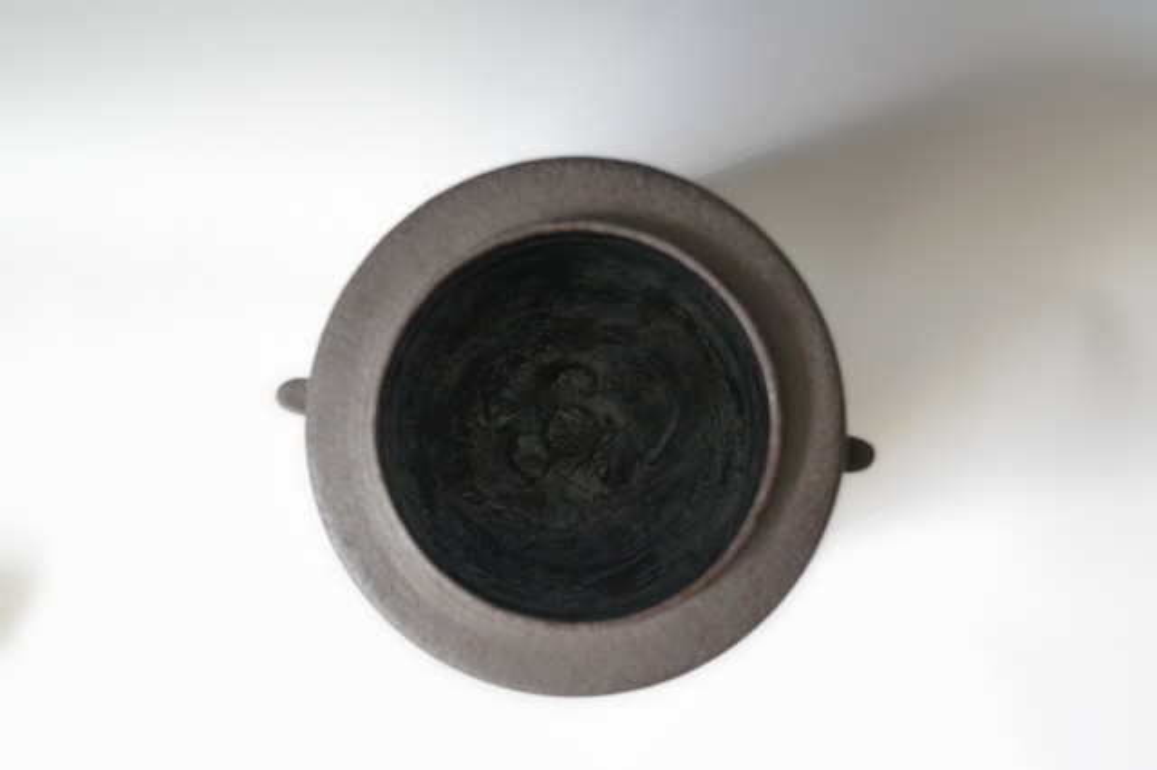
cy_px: 385
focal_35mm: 39
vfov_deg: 34.2
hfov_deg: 49.6
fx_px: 1253
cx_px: 578
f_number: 4.2
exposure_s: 1/60
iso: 2500
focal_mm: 26
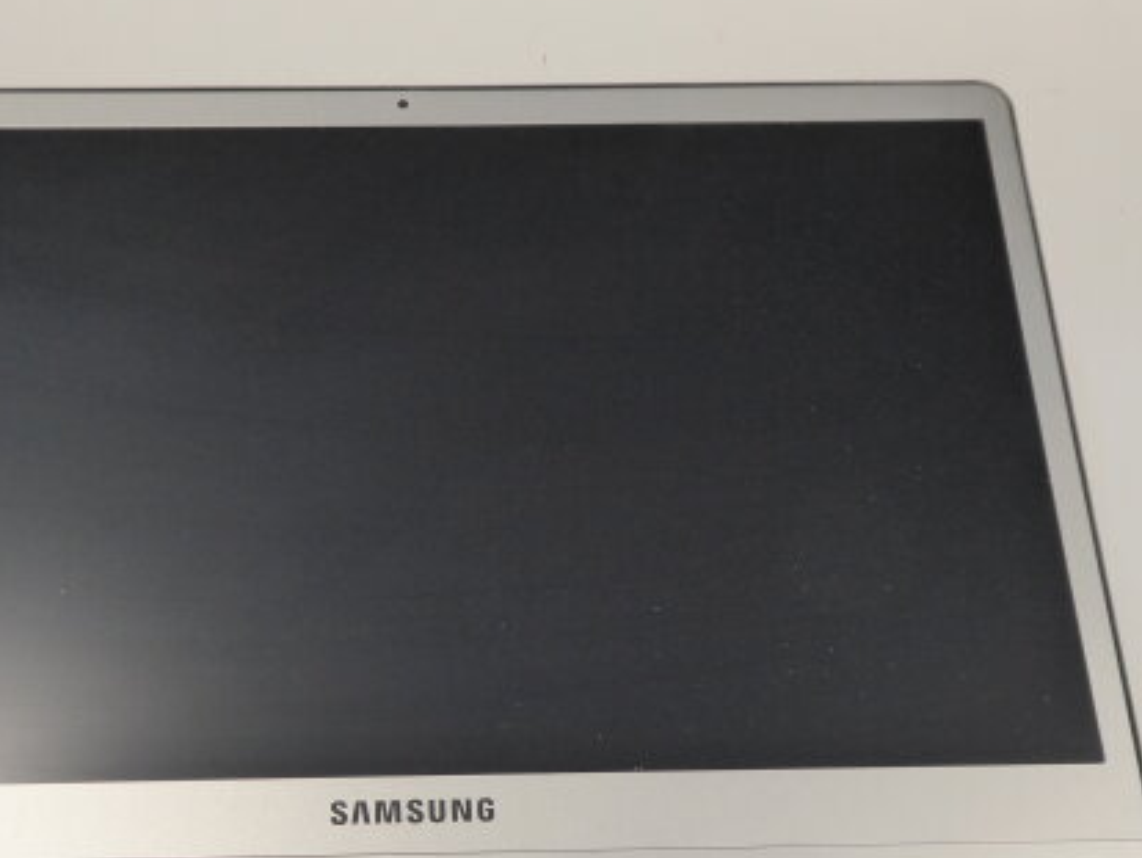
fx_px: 1386
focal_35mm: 42
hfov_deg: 44.3
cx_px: 403
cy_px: 599
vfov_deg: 33.9
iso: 400
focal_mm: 5
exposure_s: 1/50
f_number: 3.5
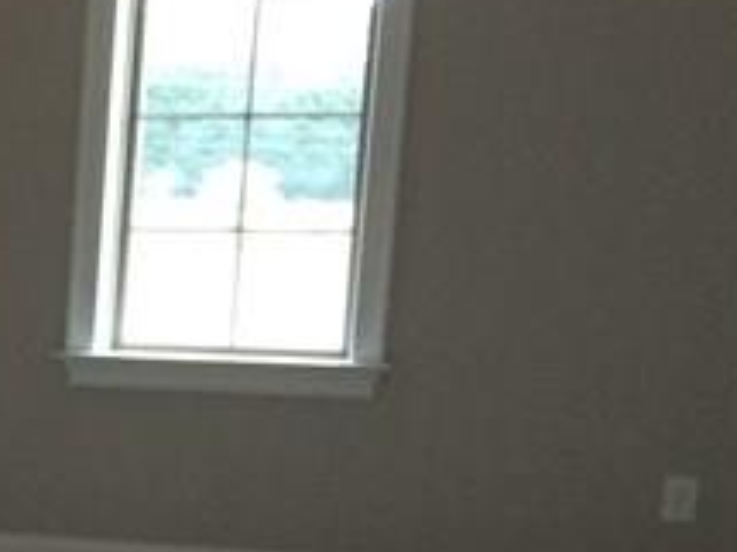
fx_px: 2936
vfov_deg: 10.5
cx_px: -977
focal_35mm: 138
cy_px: 720
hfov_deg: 11.9
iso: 50
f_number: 2.2
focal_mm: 4.15
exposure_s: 1/30
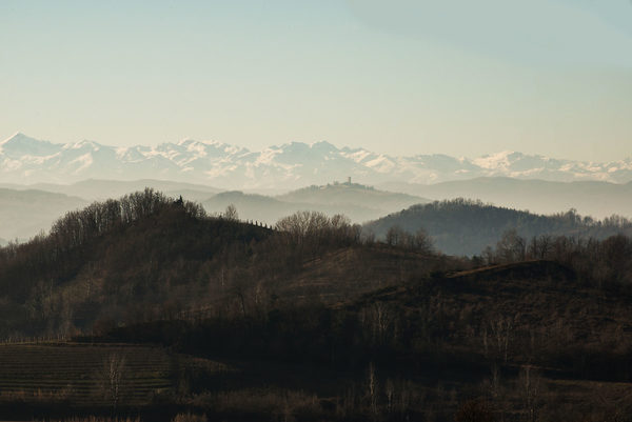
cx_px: 316
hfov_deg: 9.3
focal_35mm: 220
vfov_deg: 6.3
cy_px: 211
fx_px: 3865
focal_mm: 220
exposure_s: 1/200
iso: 100
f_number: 20
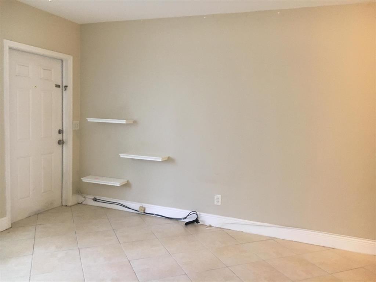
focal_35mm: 29
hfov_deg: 61.7
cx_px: 188
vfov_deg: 48.2
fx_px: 315
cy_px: 141
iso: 125
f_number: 2.2
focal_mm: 4.15
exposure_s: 1/30
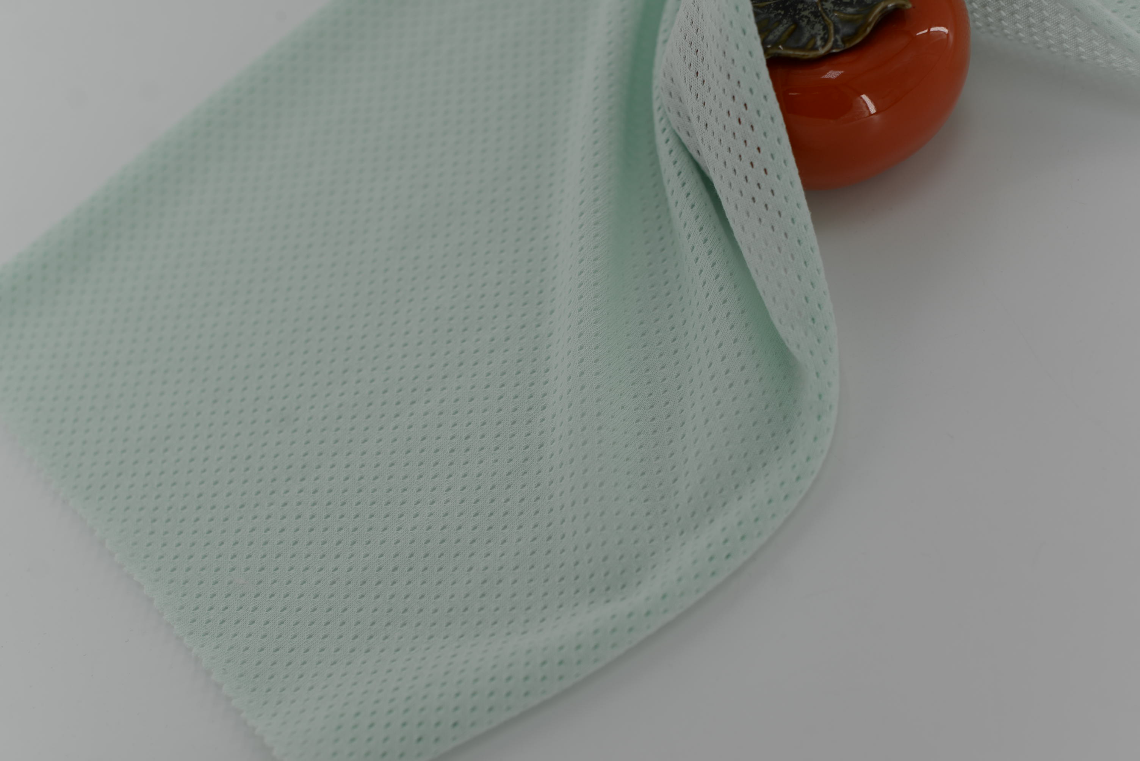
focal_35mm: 50
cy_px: 380
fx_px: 1584
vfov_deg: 27.0
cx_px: 570
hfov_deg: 39.6
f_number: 3.5
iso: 100
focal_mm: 50
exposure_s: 1/400
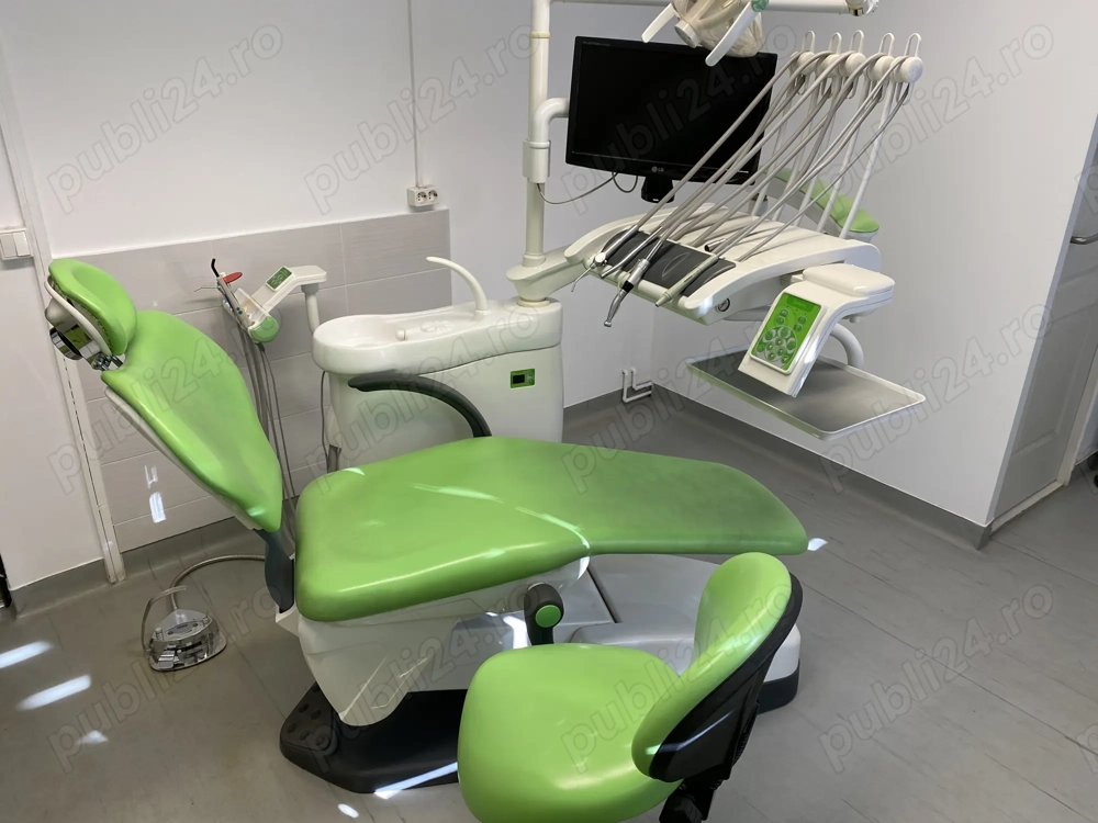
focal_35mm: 26
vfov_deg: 53.1
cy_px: 412
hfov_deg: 67.3
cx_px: 549
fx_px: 825
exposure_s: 1/100
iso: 64
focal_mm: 4.25
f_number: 1.8
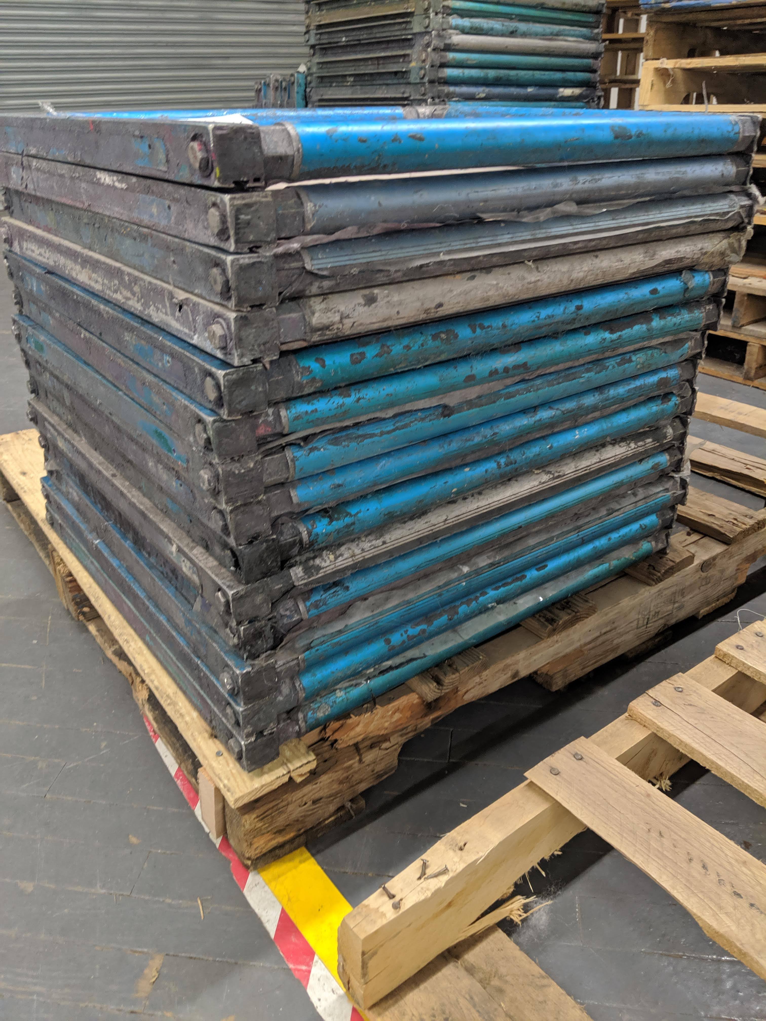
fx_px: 797
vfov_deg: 65.3
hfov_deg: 51.4
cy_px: 510
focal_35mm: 27
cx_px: 383
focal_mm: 4.44
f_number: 1.8
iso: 140
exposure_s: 1/30
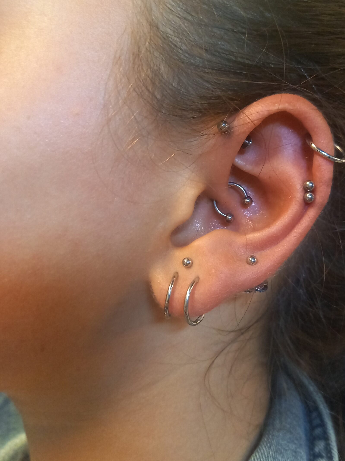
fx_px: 399
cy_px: 204
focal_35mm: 30
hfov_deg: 46.6
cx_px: 204
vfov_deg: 59.8
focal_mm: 4.65
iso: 640
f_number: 1.8
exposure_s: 1/25
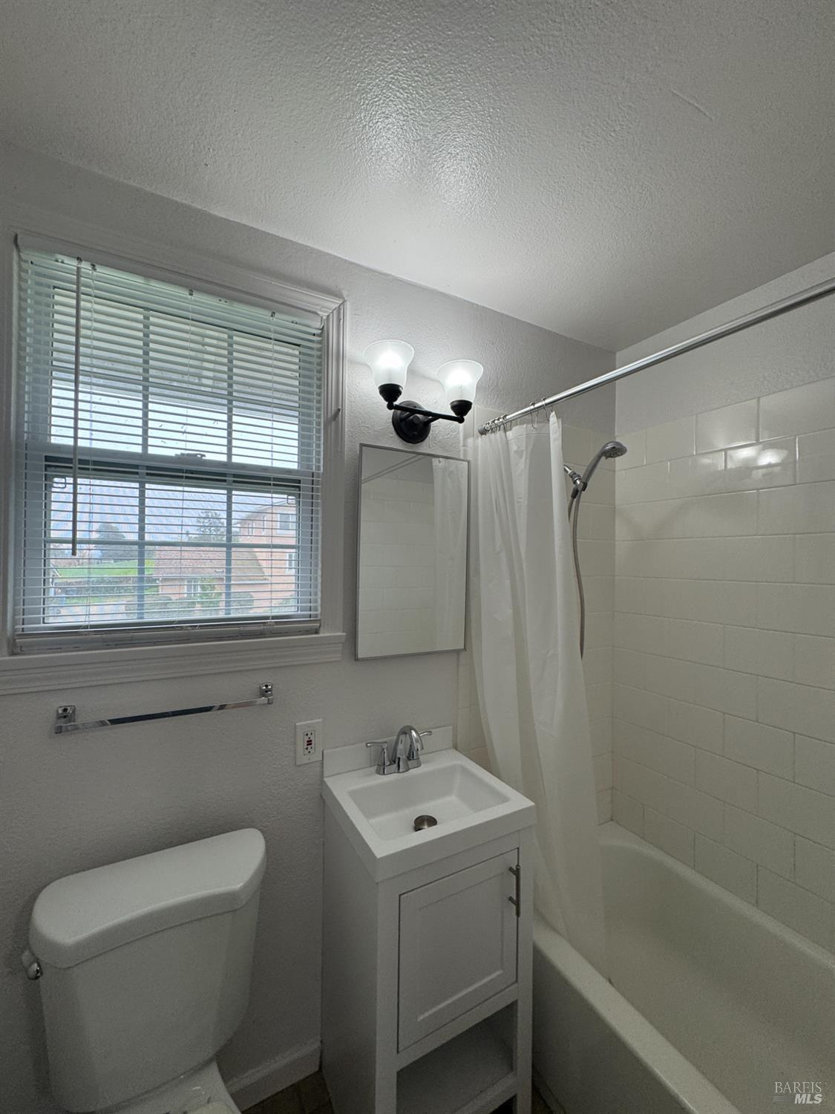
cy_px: 557
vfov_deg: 102.1
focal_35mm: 14
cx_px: 418
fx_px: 450
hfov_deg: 85.7
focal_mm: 2.22
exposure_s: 1/120
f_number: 2.2
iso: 100
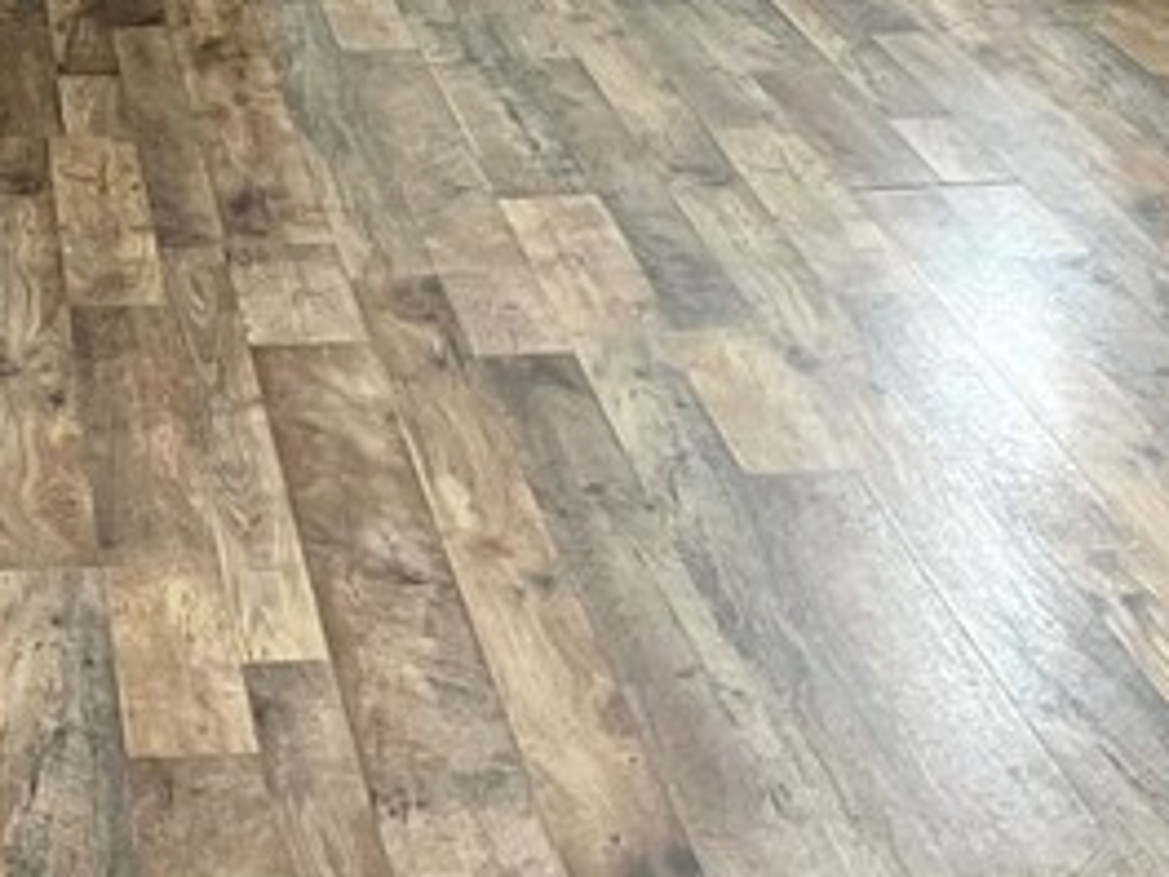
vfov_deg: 13.3
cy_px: -669
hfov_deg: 19.1
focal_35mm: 101
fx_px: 3411
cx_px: 93
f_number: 1.6
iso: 320
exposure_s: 1/60
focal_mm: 5.1
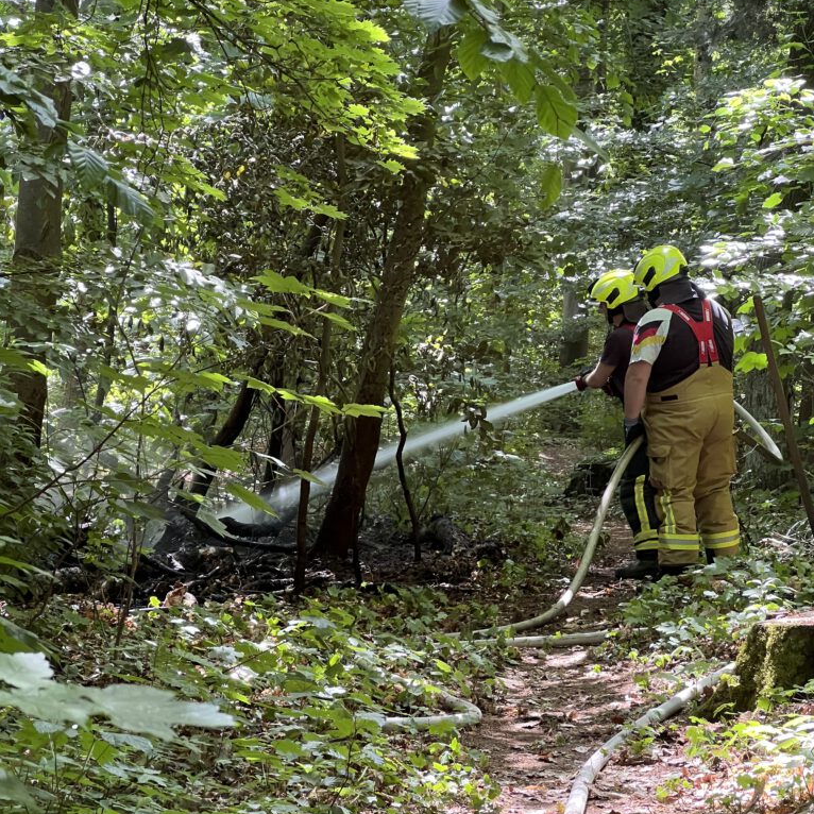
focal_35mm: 91
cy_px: 537
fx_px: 2421
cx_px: 407
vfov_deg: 19.0
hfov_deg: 19.1
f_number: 2.8
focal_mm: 9
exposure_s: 1/99
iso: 200
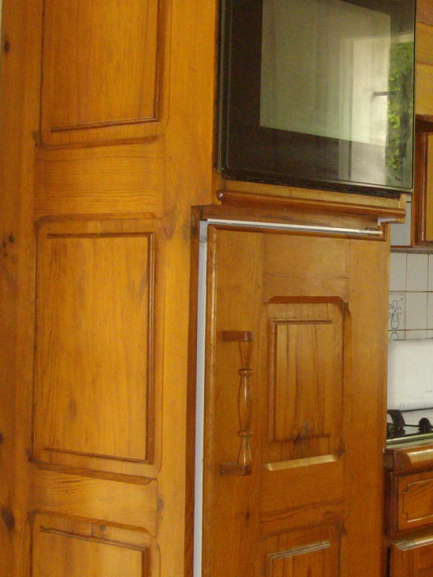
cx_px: 426
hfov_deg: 18.2
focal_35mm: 79
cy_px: 199
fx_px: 1317
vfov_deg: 24.6
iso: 258
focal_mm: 6
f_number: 2.7
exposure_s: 1/50
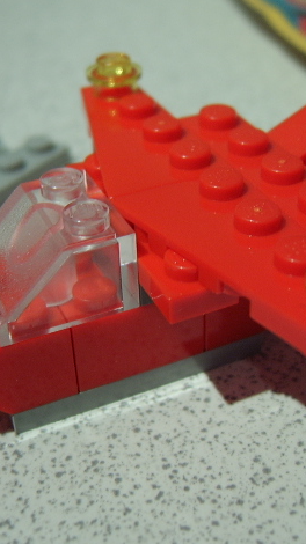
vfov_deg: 44.6
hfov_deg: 25.8
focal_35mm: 46
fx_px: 664
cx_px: 199
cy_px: 275
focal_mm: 8.13
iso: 100
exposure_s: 1/16
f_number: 2.7
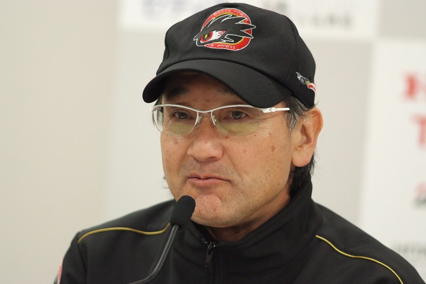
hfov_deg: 7.6
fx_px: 3195
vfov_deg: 5.1
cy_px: 142
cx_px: 213
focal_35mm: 270
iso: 1600
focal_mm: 180
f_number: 2.8
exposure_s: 1/250
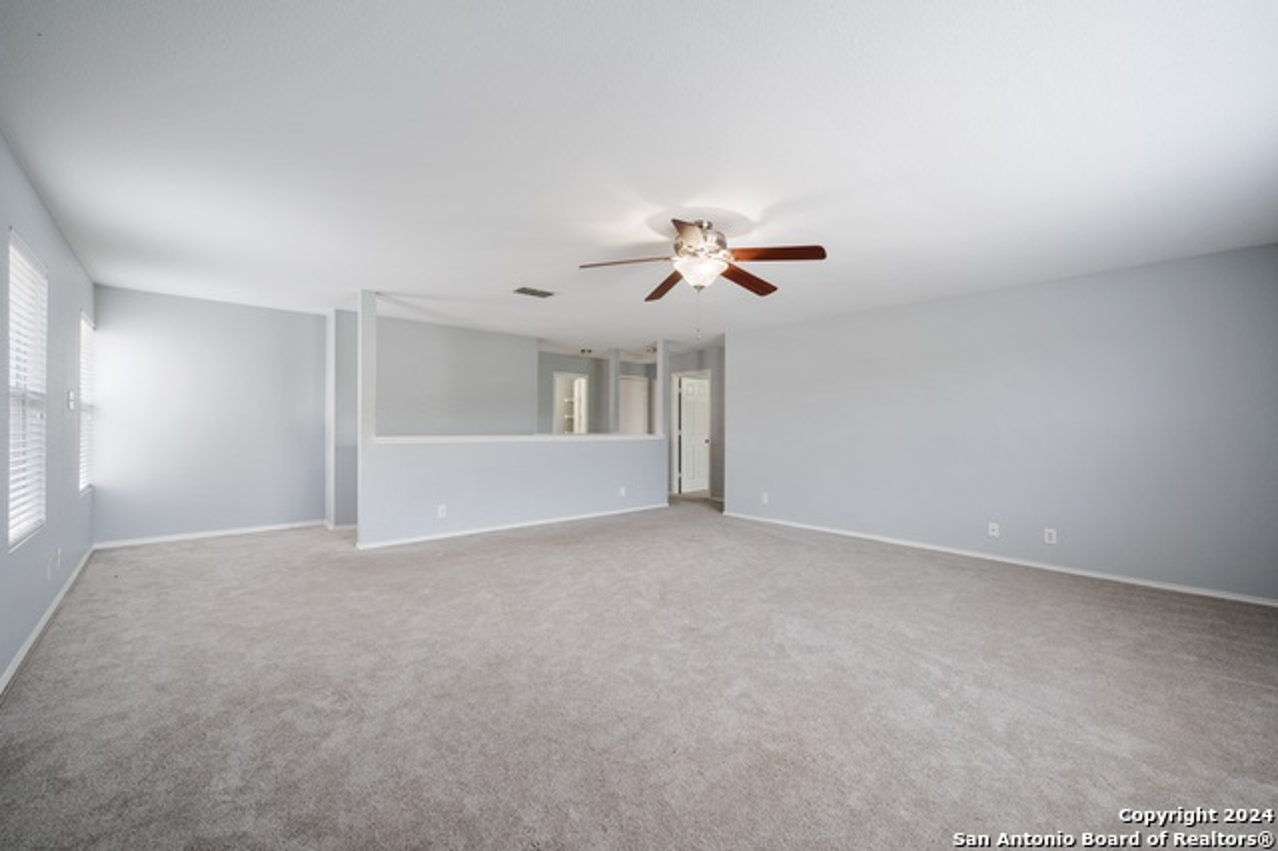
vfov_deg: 81.1
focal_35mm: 14
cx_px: 639
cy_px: 426
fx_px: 497
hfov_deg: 104.3
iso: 250
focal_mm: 14
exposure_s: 1/4
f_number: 9
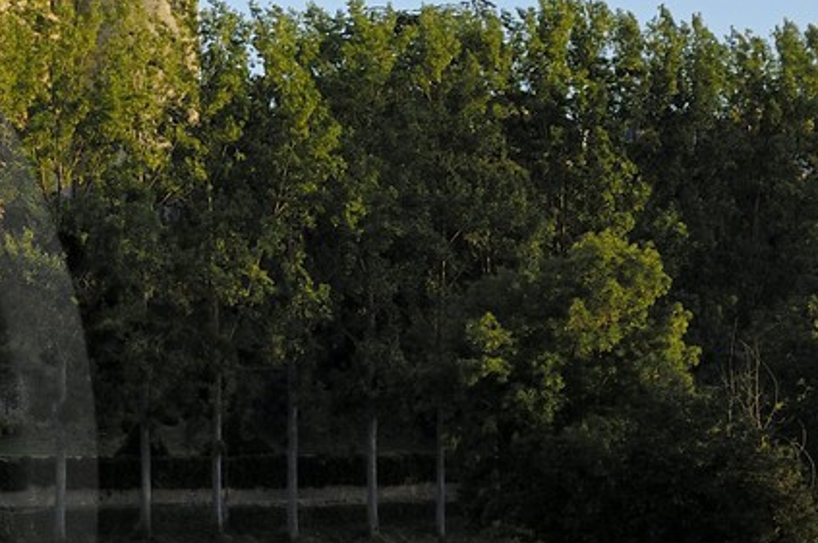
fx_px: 3609
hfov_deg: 11.8
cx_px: -698
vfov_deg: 8.6
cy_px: 495
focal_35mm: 159
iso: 100
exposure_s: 1/80
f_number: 6.3
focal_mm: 28
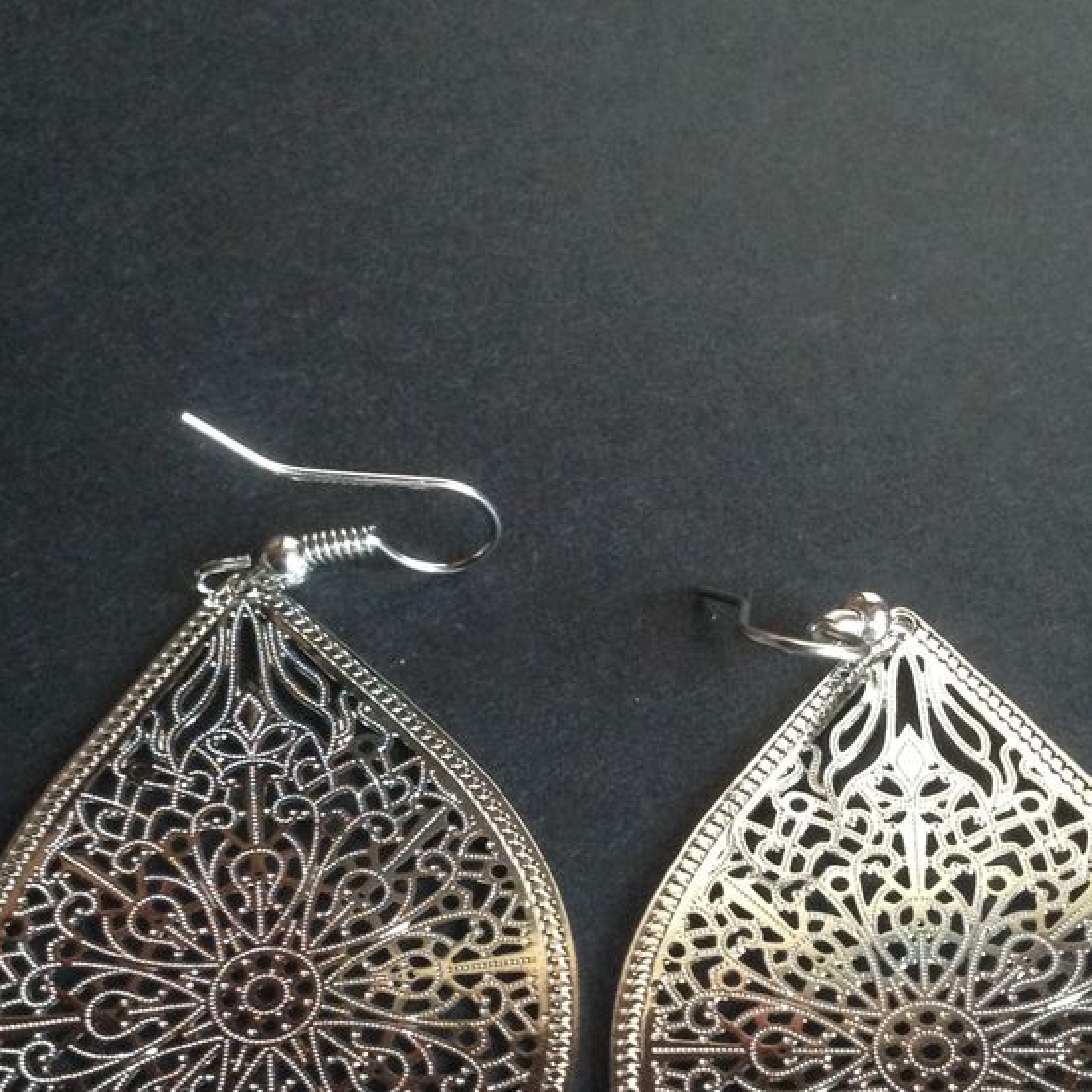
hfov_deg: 30.5
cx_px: 622
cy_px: 928
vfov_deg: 29.6
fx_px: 1999
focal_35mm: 56
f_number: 2.4
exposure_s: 1/15
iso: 320
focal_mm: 4.28
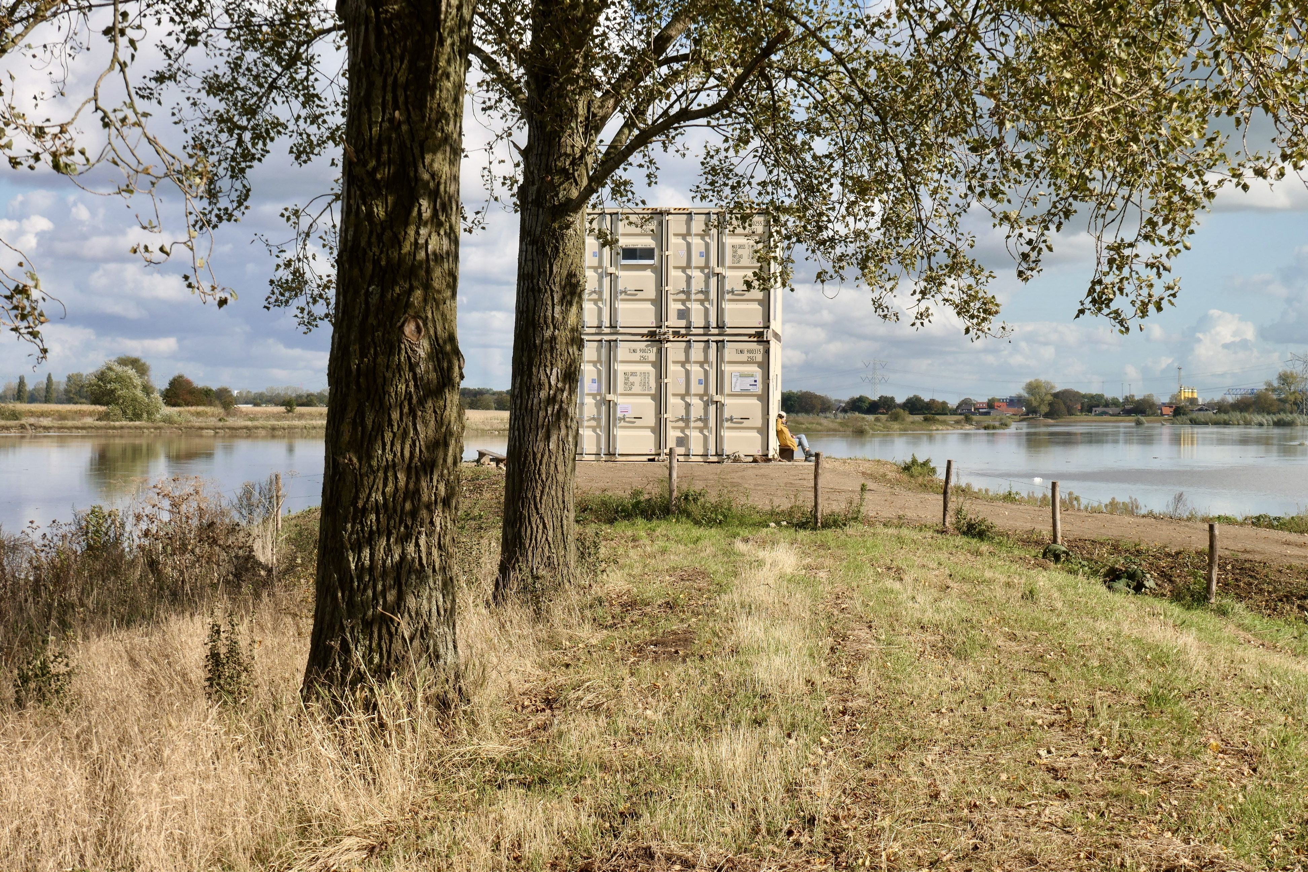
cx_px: 654
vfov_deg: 22.6
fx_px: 2180
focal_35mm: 60
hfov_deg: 33.4
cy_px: 436
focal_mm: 22
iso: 200
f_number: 5.6
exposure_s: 1/1000
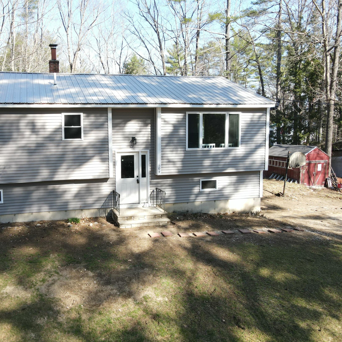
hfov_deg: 54.7
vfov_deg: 55.6
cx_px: 121
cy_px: 168
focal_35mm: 29
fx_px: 324
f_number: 2.8
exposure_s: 1/125
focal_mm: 4.5
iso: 100
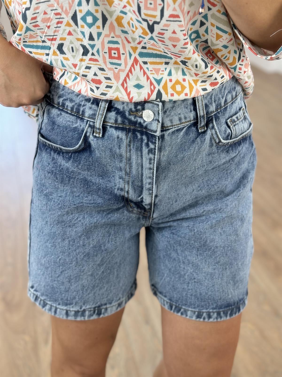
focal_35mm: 48
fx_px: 521
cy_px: 188
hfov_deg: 30.3
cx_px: 141
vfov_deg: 39.7
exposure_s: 1/100
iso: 64
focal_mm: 6.76
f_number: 1.78
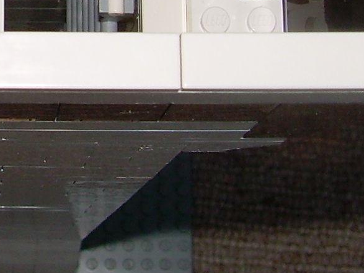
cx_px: -99
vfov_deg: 9.7
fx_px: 1545
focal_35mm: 147
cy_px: -174
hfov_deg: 13.0
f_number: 4.6
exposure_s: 1/60
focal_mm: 6.3
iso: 50
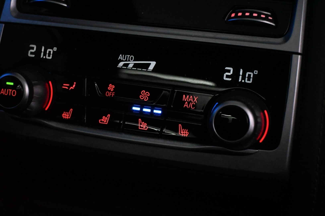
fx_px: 582
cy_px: 108
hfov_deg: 31.2
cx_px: 162
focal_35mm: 64
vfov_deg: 21.1
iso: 11400
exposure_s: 1/125
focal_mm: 43
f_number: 6
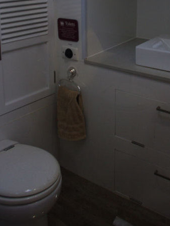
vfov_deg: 39.4
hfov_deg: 31.5
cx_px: 98
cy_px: 42
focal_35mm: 46
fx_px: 301
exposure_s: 1/40
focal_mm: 18
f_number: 5
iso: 800
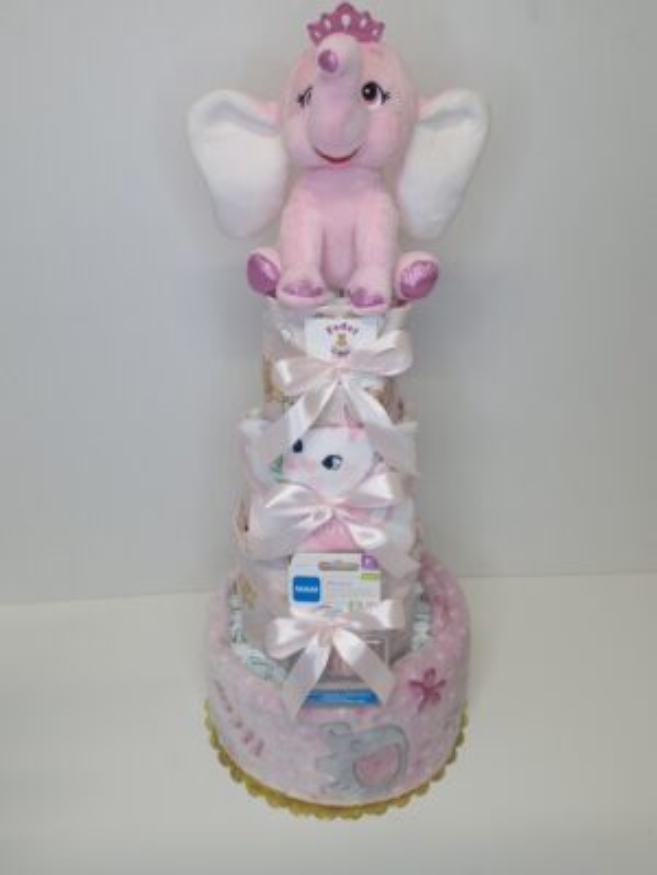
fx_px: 582
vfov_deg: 73.9
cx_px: 328
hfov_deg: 58.9
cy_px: 438
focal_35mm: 23
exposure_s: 1/50
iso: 64
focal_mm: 5.54
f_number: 1.8
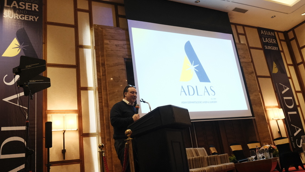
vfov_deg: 35.6
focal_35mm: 33
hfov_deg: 59.5
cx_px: 154
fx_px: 267
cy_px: 82
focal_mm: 20.6
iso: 6400
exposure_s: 1/45
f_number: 4
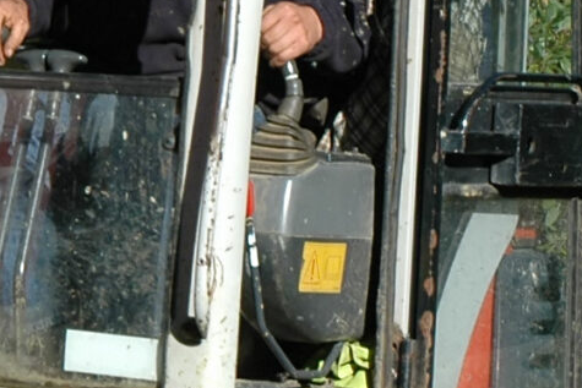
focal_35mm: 283
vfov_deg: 4.8
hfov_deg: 7.0
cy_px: -89
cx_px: -578
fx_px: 4571
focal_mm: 35
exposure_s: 1/320
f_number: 9
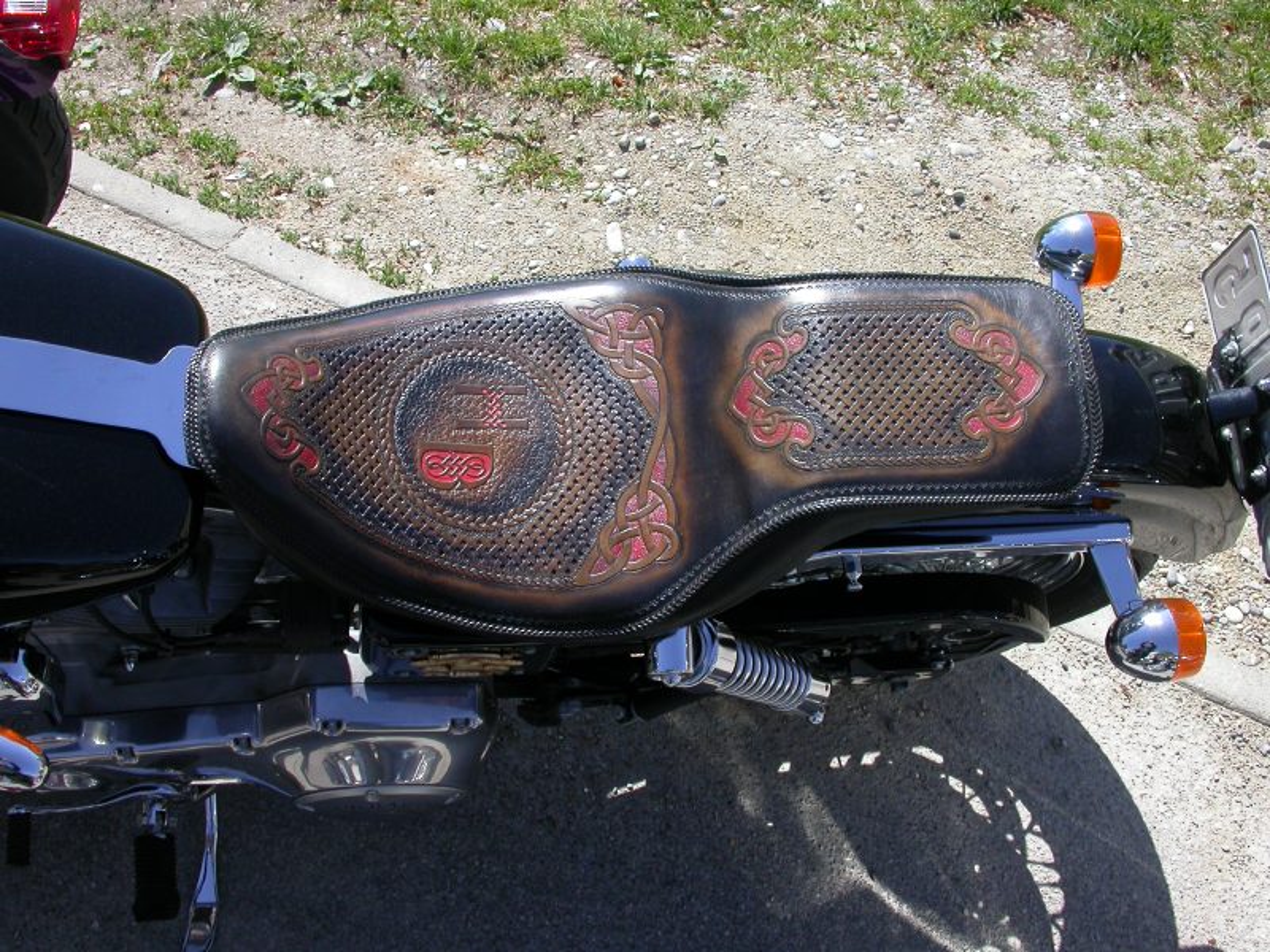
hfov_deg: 49.0
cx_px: 635
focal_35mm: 38
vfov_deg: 37.7
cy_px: 476
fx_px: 1394
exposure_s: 1/266
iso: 100
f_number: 6
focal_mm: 7.85
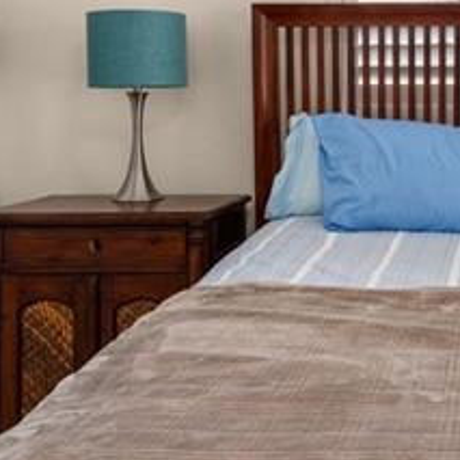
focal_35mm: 49
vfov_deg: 33.7
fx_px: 737
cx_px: 497
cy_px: 95
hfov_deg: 31.1
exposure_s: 1/3
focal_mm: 12
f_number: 11
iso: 400
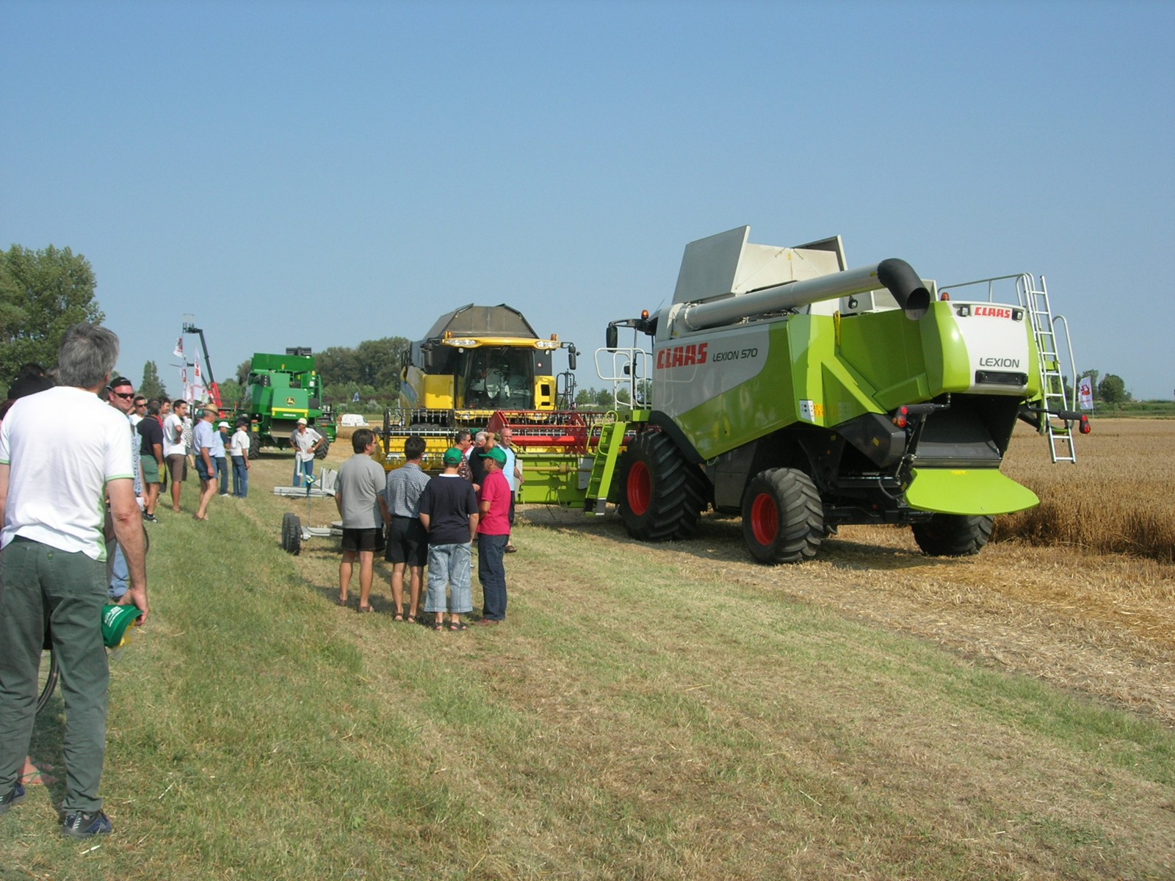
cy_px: 440
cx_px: 588
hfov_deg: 49.0
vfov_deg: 37.7
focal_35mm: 38
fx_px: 1290
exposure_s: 1/660
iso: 64
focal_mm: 7.8
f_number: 4.8
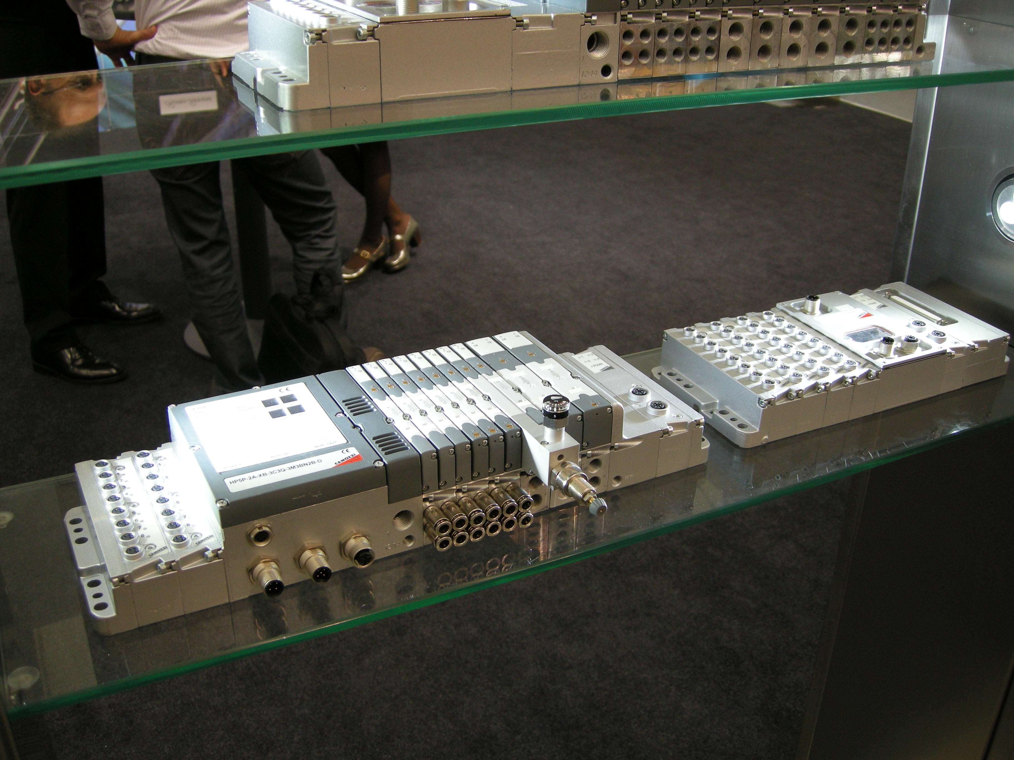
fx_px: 1055
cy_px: 380
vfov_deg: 39.7
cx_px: 507
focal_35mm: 36
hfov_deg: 51.4
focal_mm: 7.5
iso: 124
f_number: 2.7
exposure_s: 1/44.1
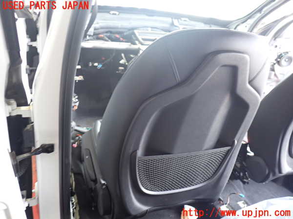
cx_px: 146
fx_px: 254
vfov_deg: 46.8
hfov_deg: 60.0
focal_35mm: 30
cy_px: 110
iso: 320
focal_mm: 5.4
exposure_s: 1/30
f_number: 2.3
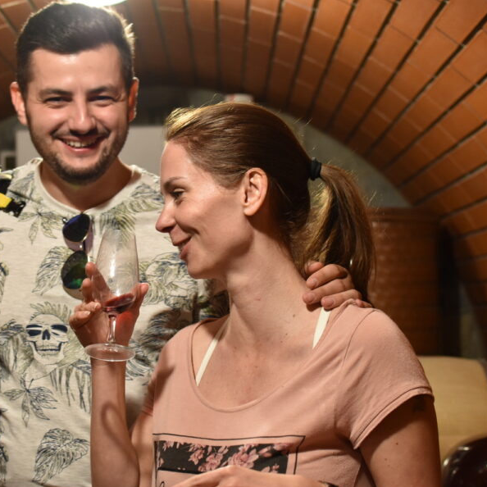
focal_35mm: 68
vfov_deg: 25.5
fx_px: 1077
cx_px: 150
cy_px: 245
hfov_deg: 25.3
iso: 1250
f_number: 2.5
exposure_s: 1/80
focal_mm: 35
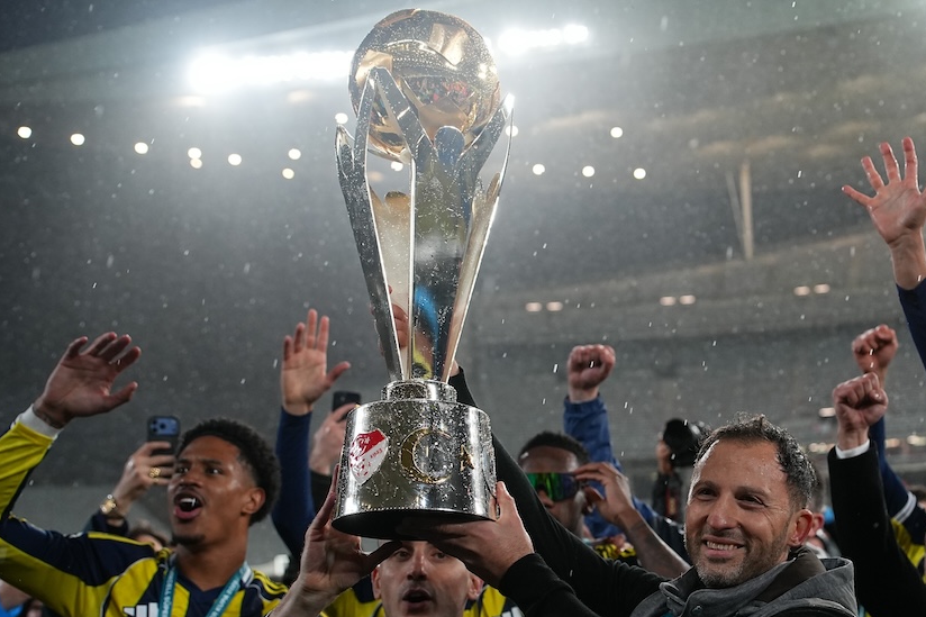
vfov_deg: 26.3
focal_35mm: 51
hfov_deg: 38.3
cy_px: 423
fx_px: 1311
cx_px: 645
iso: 2000
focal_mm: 35
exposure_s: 1/800
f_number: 3.2
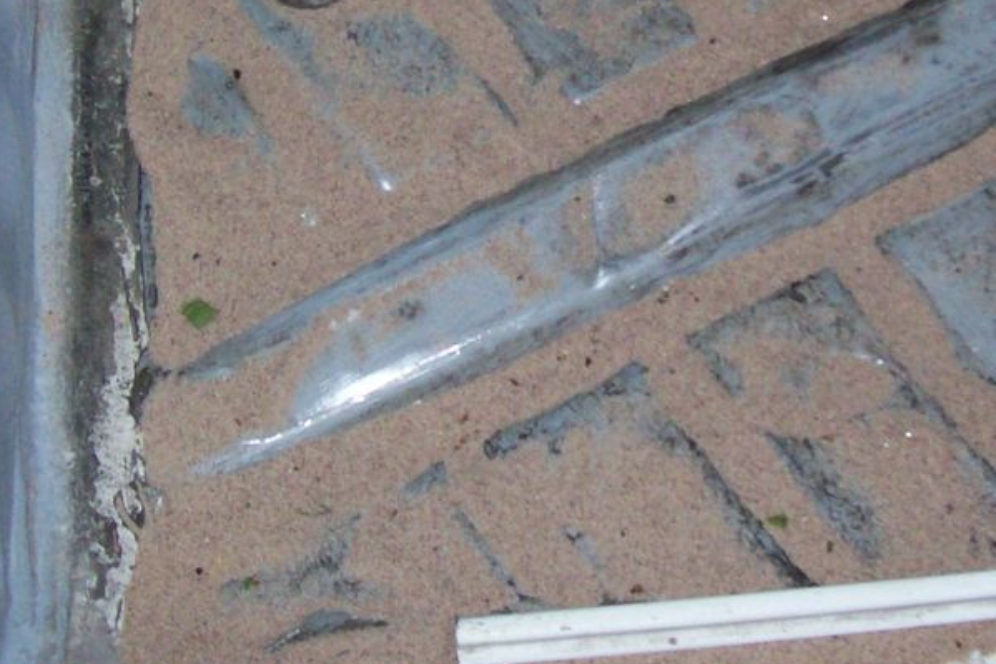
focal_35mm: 80
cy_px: 74
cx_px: 570
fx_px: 2213
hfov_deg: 25.3
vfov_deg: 16.8
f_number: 2.7
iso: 200
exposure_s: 1/64
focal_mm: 6
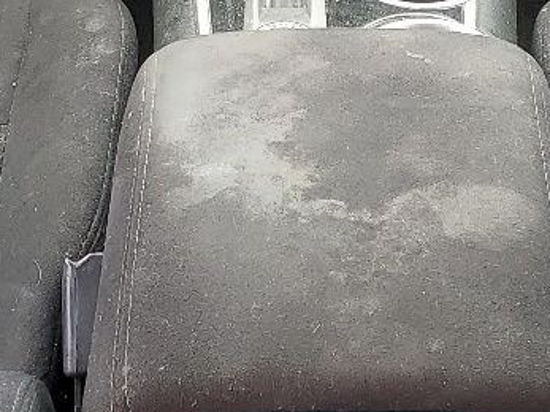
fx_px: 1906
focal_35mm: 120
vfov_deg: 12.2
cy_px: 10
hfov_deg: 16.4
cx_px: 325
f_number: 1.5
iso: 50
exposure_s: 1/172
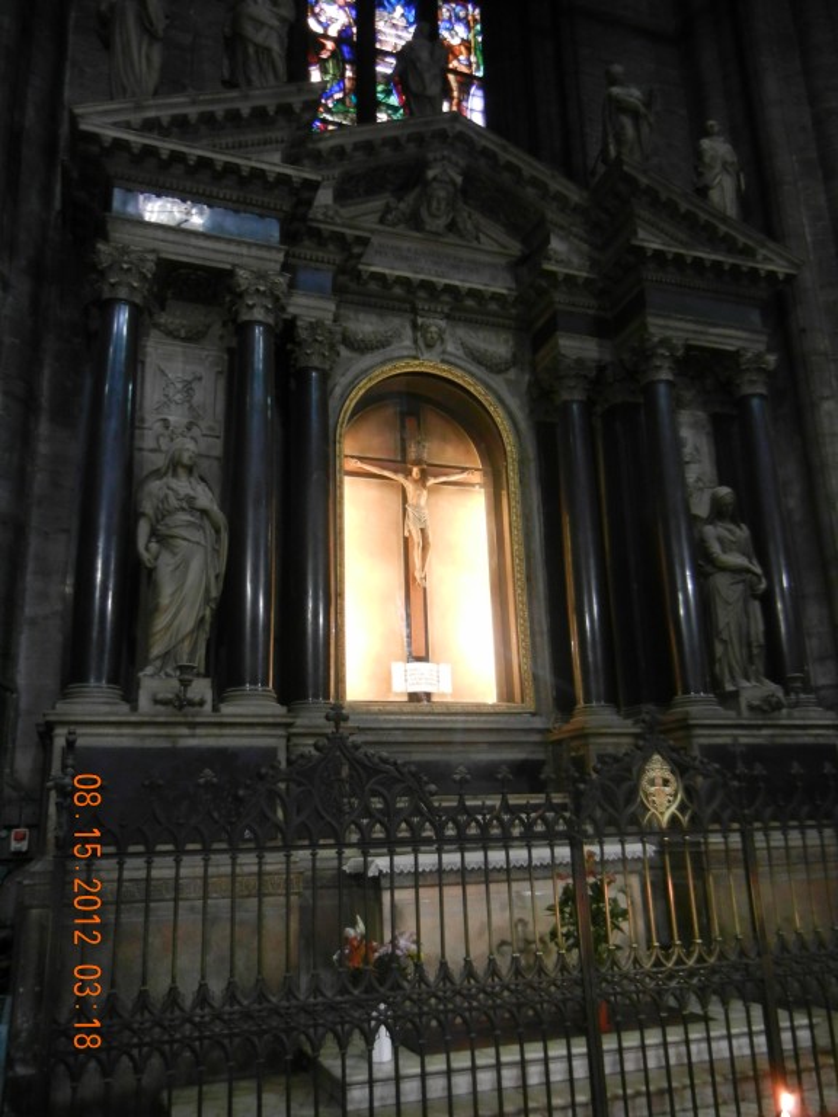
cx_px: 419
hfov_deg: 46.8
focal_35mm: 30
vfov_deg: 60.0
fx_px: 968
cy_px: 558
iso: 200
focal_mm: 5.4
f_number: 3.5
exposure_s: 1/2.8
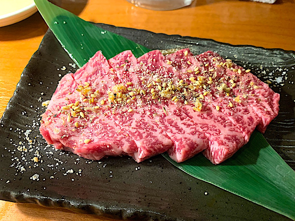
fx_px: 222
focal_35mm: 26
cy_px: 110
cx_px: 148
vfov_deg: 53.1
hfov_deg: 67.3
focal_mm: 4.25
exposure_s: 1/60
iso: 250
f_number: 1.8
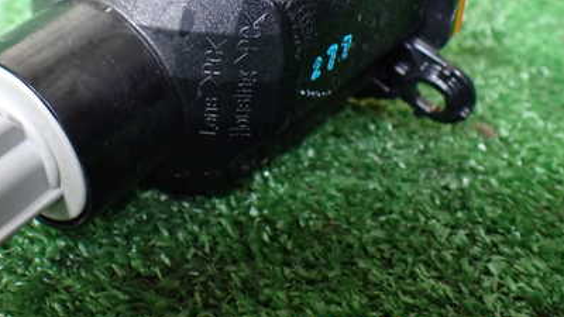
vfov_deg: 23.8
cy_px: 34
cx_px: 188
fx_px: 733
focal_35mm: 49
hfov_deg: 41.5
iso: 800
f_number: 2.3
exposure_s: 1/50
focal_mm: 5.4
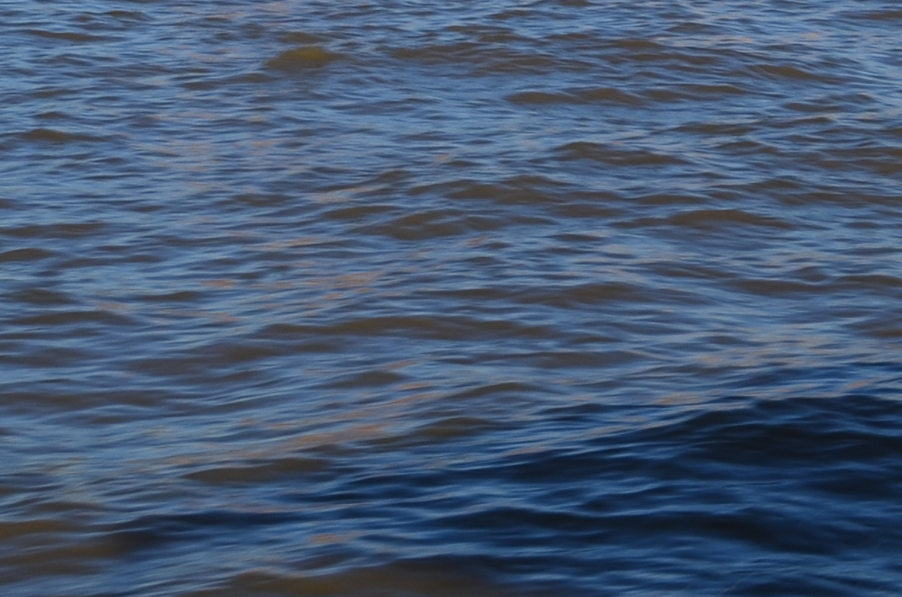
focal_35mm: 143
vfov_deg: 9.3
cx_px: 11
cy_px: -283
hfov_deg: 14.2
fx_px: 3576
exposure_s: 1/125
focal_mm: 24
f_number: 11
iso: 100
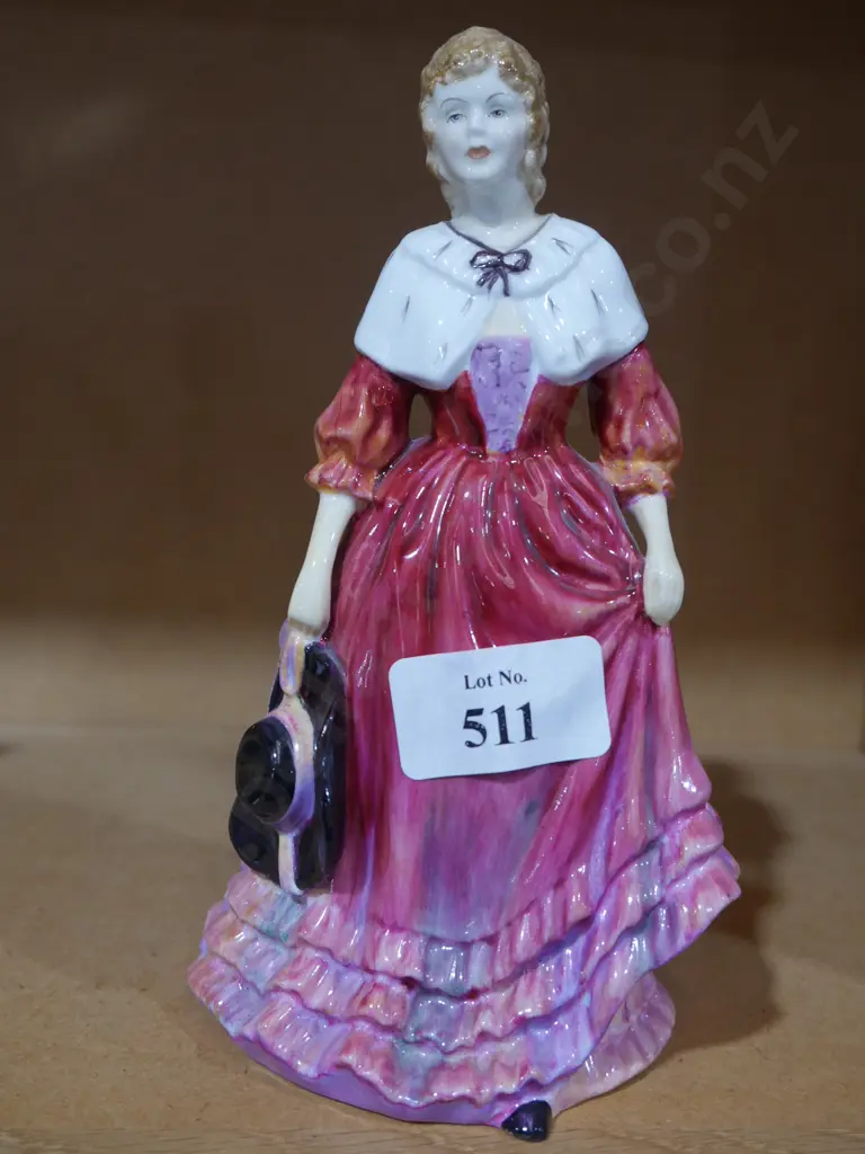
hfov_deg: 36.0
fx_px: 1333
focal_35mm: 40
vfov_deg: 46.8
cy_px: 577
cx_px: 432
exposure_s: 1/60
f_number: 5.3
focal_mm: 20
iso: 1000
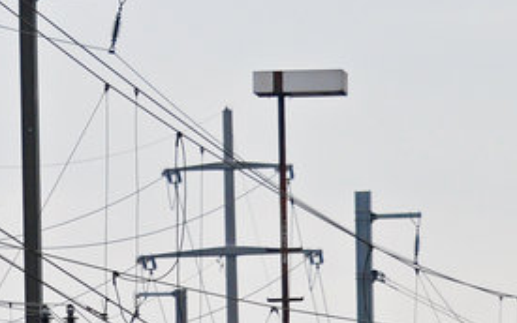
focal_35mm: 467
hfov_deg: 4.4
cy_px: 668
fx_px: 6581
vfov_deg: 2.8
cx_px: -609
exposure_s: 1/800
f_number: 5
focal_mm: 70
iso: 400
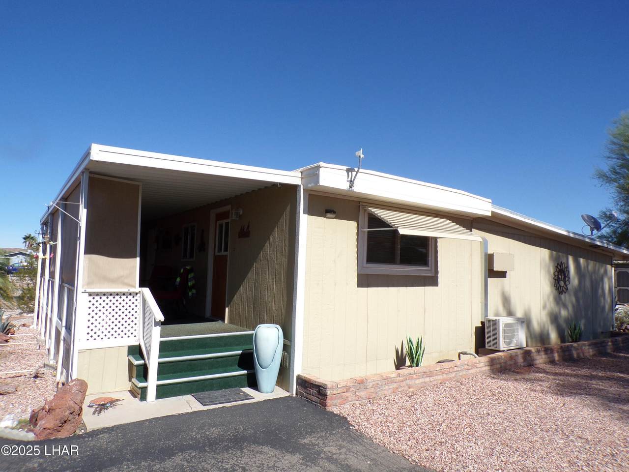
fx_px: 436
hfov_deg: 71.6
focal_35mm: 24
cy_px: 236
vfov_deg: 56.8
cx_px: 314
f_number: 5.8
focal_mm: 4.3
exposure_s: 1/480
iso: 80
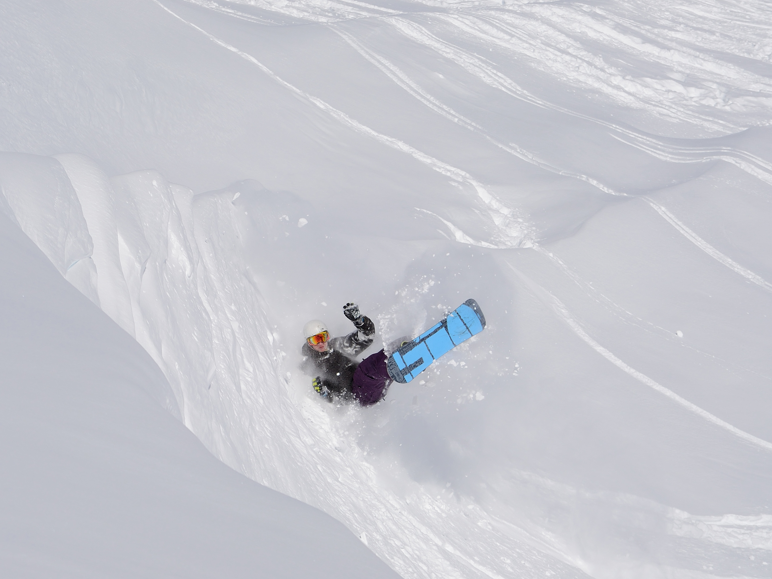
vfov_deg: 5.0
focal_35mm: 295
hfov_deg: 6.7
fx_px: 6571
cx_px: 290
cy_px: 285
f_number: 9
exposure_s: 1/1000
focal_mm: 155
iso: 100
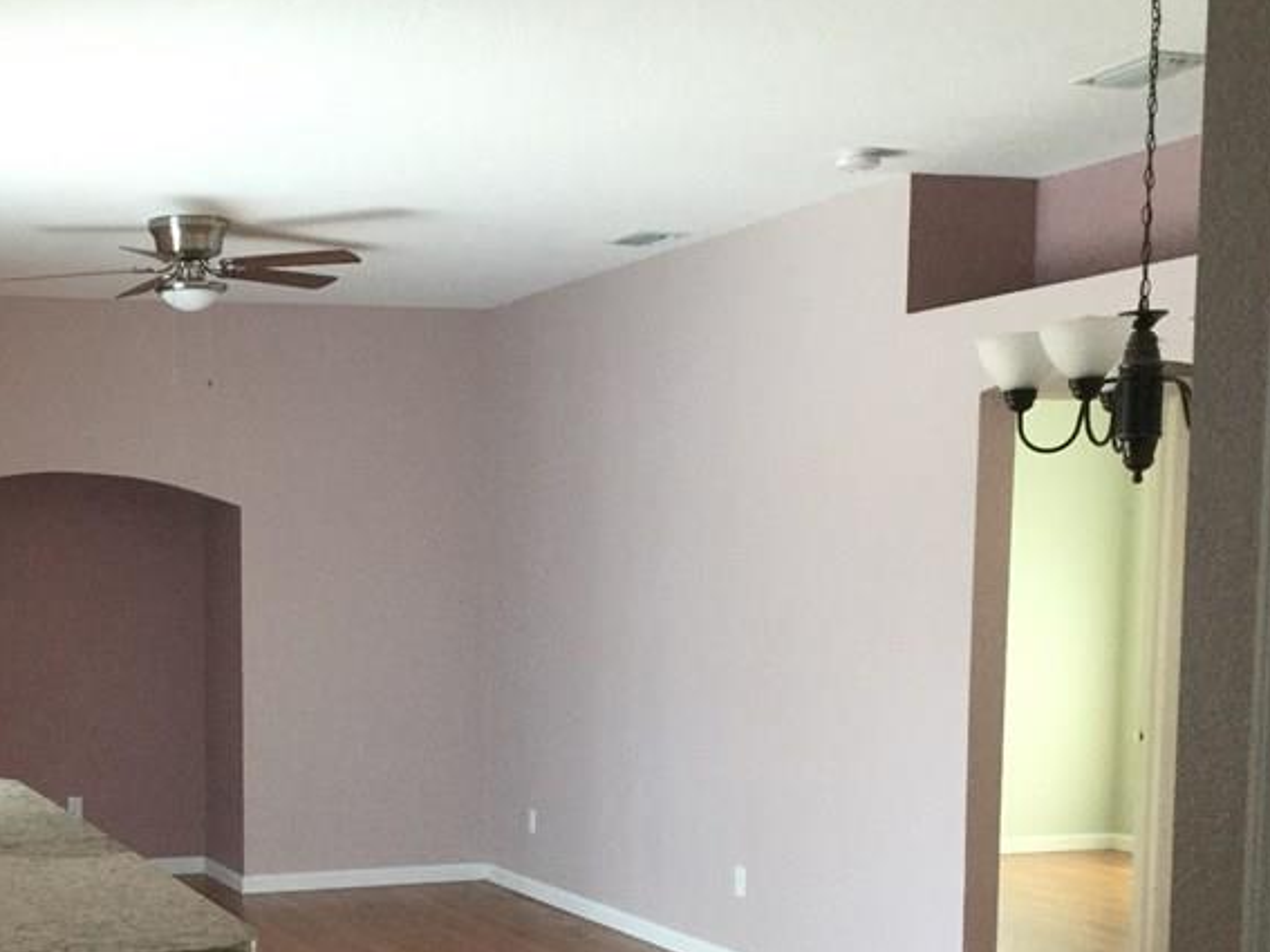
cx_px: 280
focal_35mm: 56
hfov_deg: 33.5
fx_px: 2054
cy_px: 780
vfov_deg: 25.6
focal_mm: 3.3
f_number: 2.4
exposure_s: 1/30
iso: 40
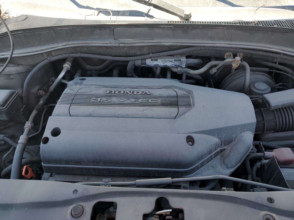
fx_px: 221
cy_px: 110
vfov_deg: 53.1
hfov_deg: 67.3
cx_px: 147
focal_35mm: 26
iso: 50
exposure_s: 1/323
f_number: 1.5
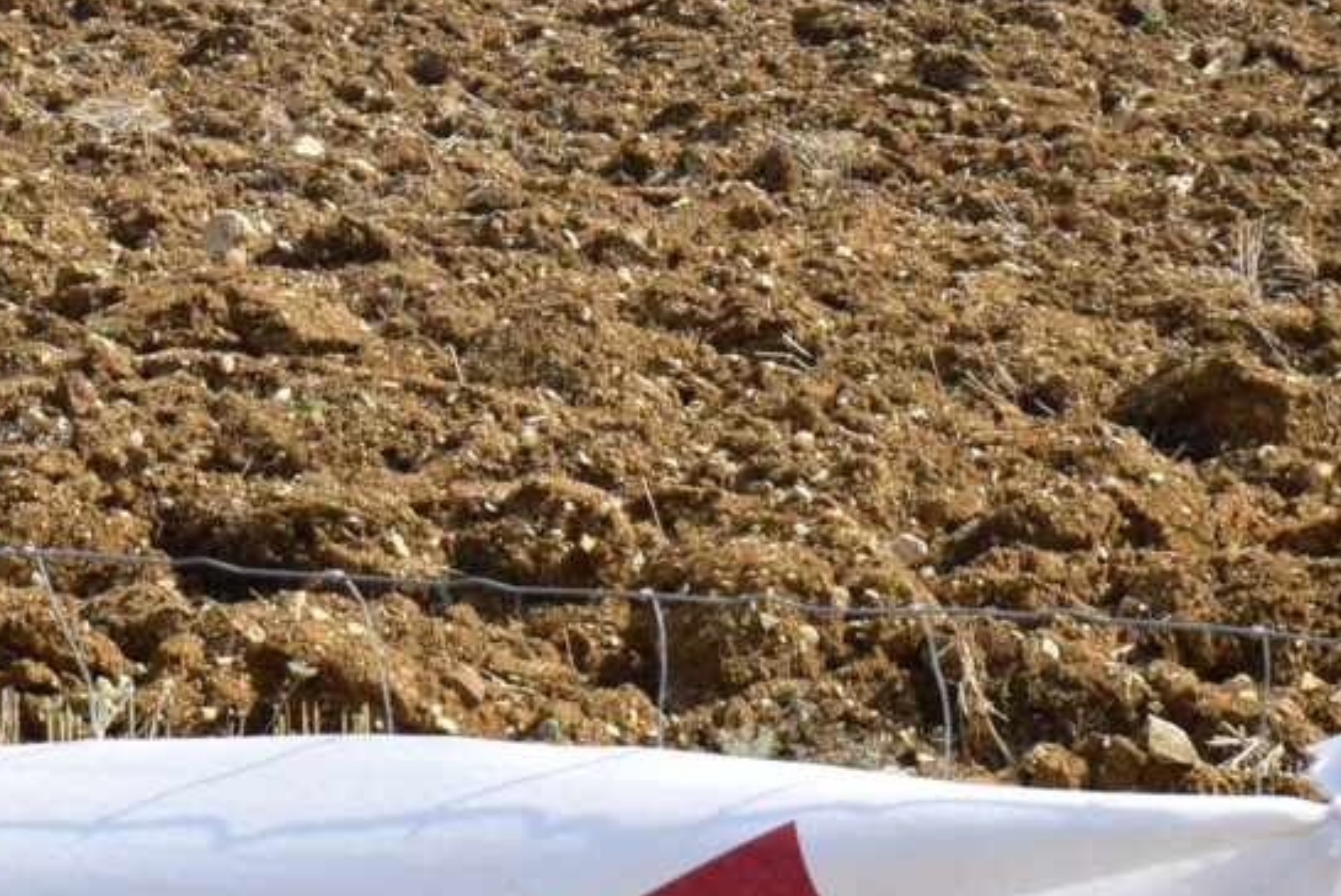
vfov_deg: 6.3
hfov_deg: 9.4
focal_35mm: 218
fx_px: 8137
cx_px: 246
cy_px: -14
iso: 200
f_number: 10
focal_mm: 31
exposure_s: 1/400
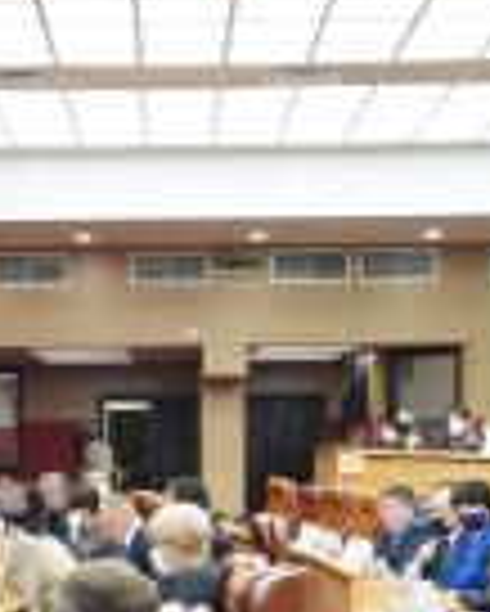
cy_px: 598
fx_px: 1575
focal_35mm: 87
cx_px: 135
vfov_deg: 21.3
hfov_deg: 17.6
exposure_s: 1/160
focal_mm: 30
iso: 2500
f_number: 6.3
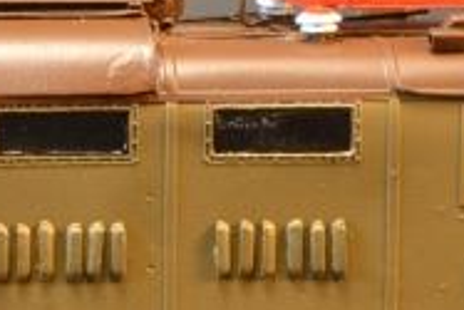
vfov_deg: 4.6
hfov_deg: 6.8
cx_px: -270
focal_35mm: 296
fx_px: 3818
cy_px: 257
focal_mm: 36
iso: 200
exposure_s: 1/8
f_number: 13
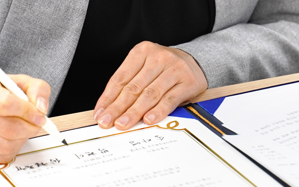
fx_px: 1744
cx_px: 161
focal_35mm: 214
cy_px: -49
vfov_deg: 6.1
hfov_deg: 9.8
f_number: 4
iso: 1000
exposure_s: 1/160
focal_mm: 65
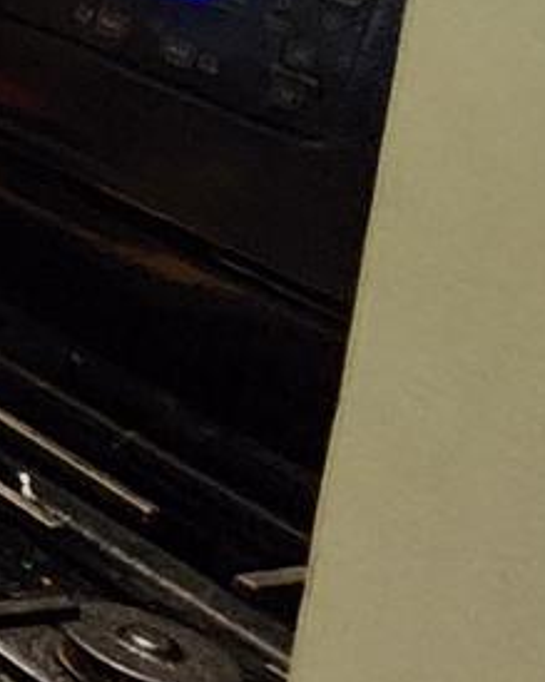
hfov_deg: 7.8
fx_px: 1916
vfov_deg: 17.1
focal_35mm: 95
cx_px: -1732
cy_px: -490
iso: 320
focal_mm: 2.2
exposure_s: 1/60
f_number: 2.2
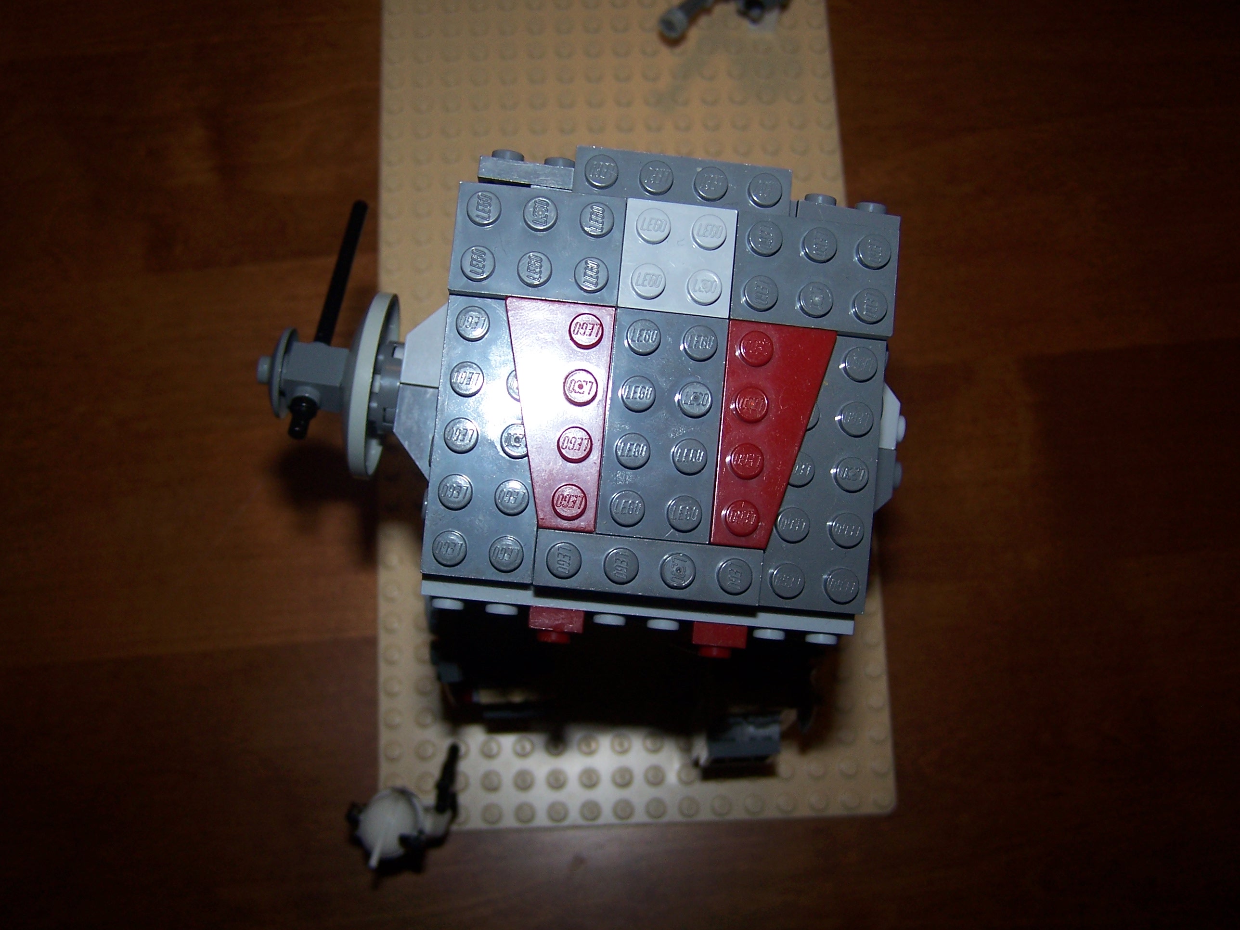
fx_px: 1361
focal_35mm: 38
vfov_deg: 37.7
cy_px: 465
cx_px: 620
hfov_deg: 49.0
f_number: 2.8
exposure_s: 1/60
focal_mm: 6.3
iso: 80
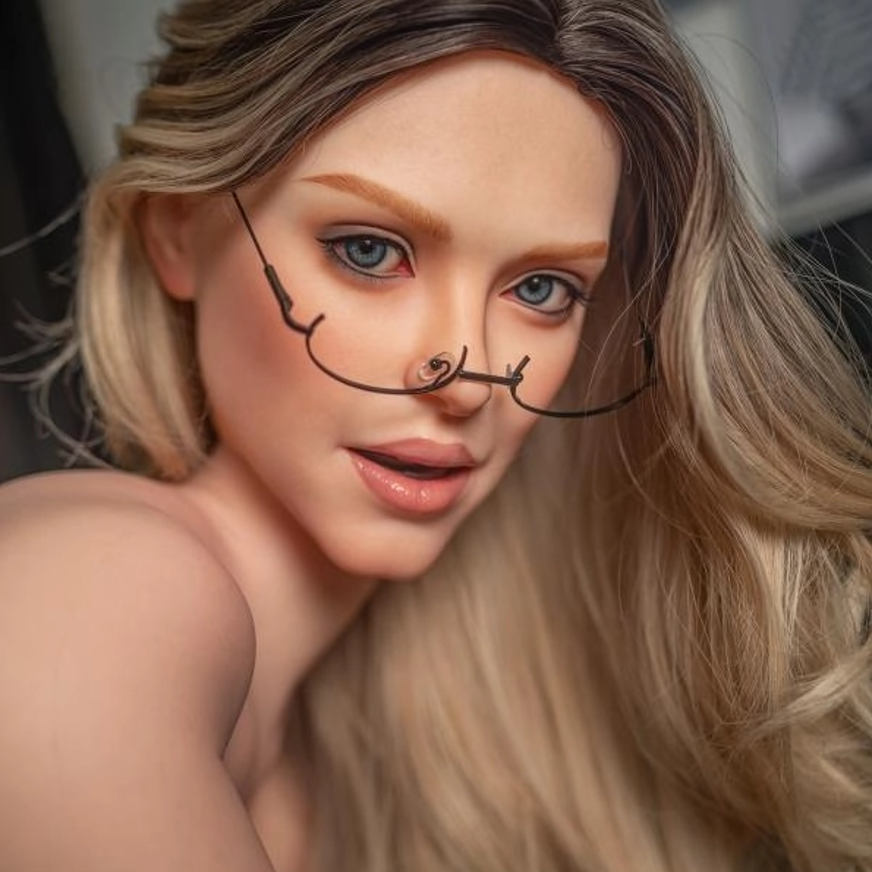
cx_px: 437
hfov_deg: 37.6
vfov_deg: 37.5
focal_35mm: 45
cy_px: 448
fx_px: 1282
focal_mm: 35
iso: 100
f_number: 2
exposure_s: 1/80
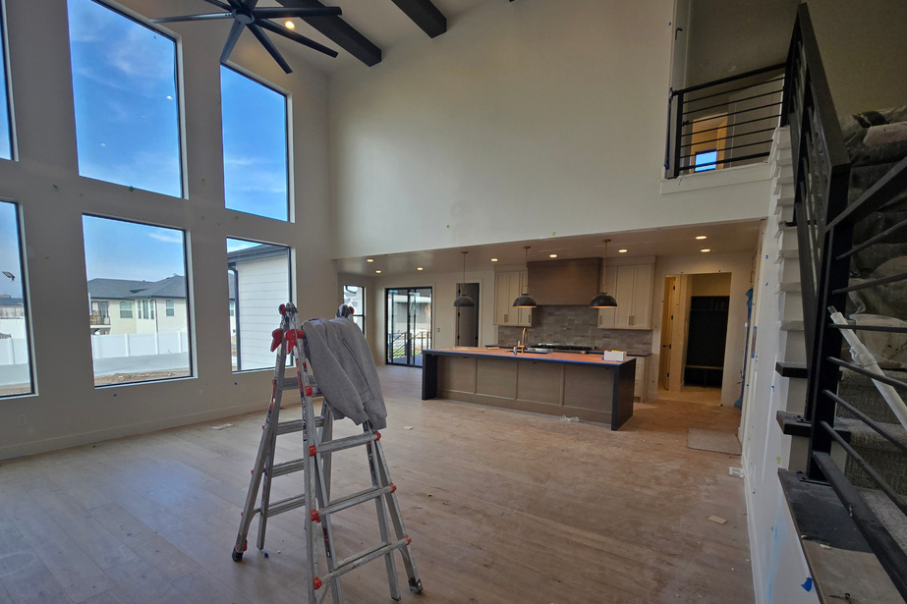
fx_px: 378
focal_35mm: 15
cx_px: 425
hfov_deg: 100.3
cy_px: 360
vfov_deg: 76.5
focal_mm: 2.2
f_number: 2.2
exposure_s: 1/232
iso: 50
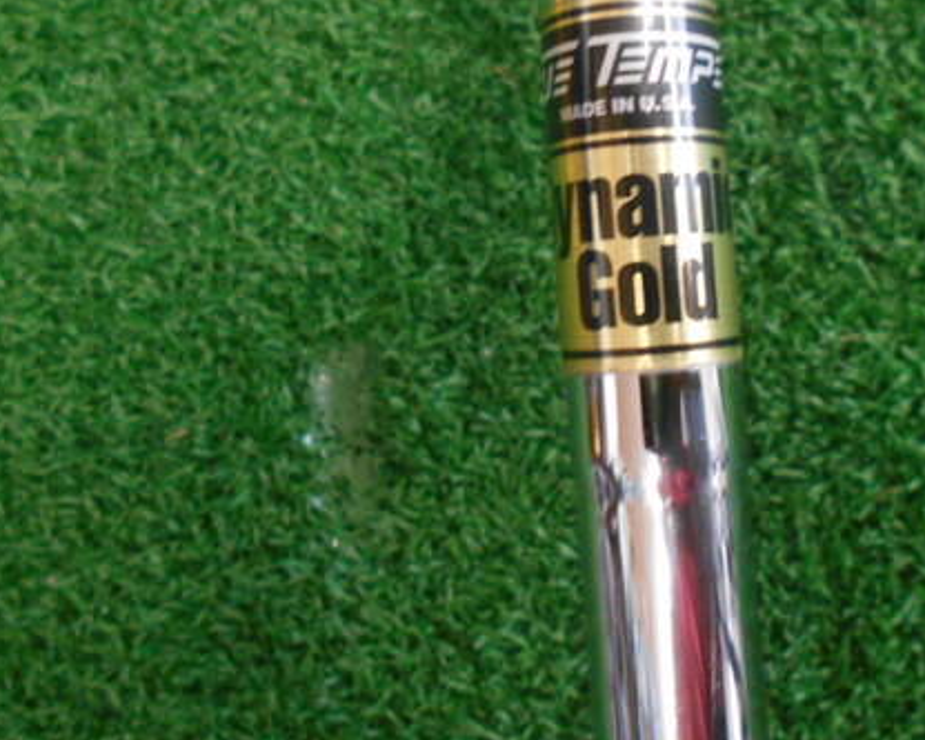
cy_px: 227
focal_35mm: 39
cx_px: 663
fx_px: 1068
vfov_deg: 37.7
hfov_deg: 45.6
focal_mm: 4.6
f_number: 3.2
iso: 800
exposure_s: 1/40
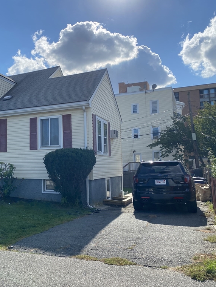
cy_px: 144
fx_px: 291
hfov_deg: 38.5
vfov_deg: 52.6
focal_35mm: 35
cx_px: 31
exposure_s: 1/4115
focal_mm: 4.25
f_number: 1.8
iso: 32
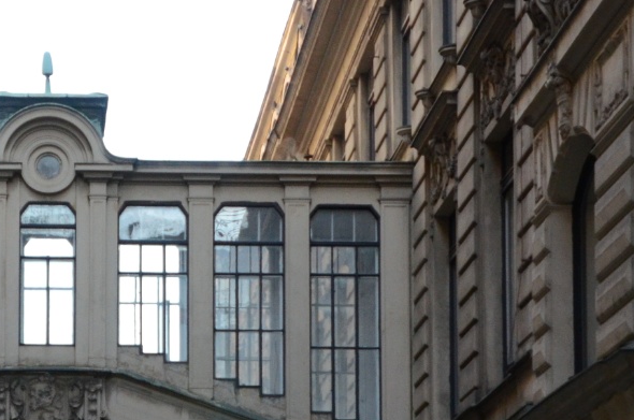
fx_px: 2502
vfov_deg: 9.5
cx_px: 162
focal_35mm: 142
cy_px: 414
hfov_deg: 14.4
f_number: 5
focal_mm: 35
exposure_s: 1/250
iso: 1600
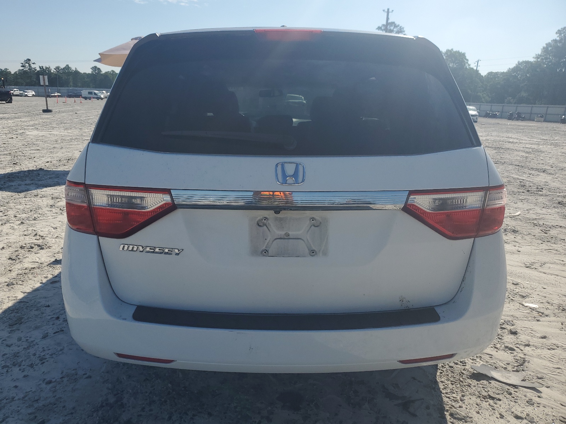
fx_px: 425
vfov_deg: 53.1
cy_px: 212
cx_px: 283
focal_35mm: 26
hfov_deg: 67.3
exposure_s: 1/5000
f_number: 1.5
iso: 50
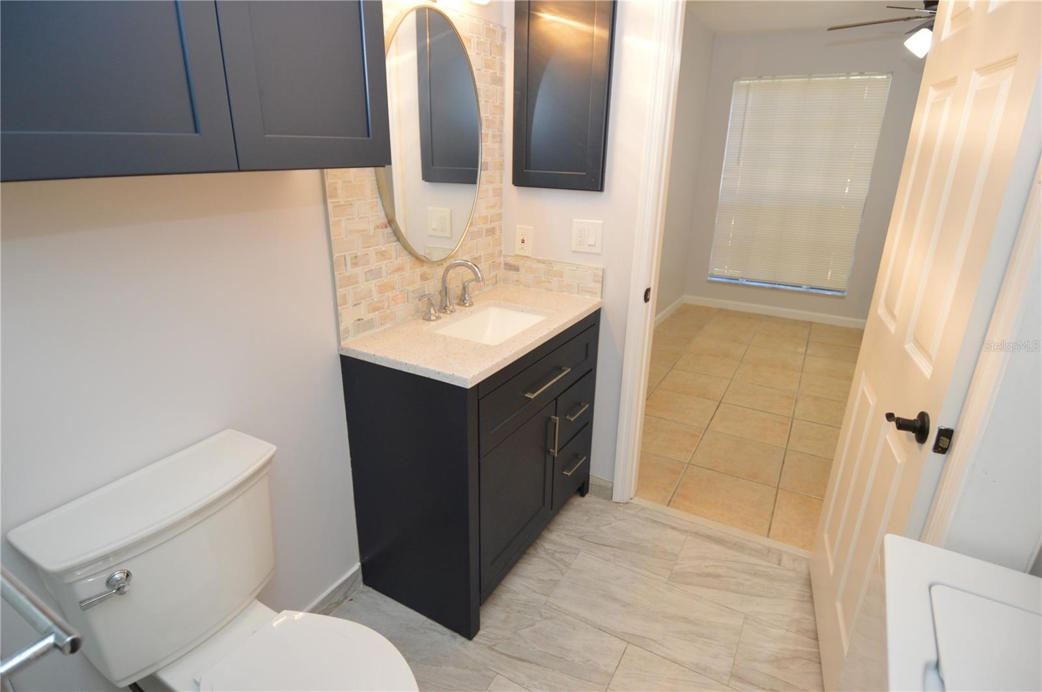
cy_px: 346
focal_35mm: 18
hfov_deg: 90.1
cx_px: 521
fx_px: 520
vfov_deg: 67.3
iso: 640
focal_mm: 12
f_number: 4
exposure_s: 1/60
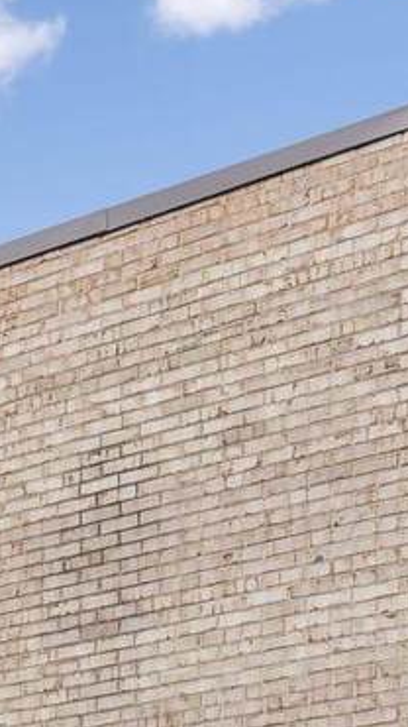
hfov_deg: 13.6
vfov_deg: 25.1
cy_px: 812
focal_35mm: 78
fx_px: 1504
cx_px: -365
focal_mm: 14.4
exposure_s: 1/320
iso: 100
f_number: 4
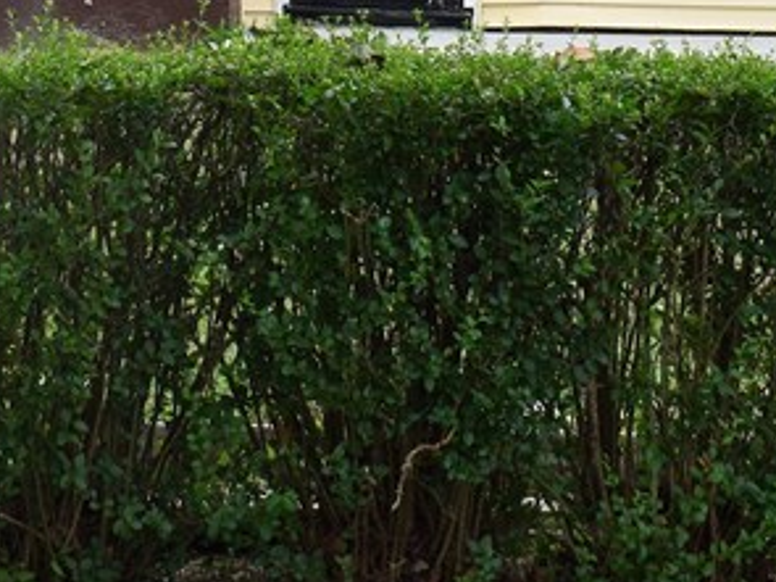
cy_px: -290
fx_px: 2975
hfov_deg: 14.9
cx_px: 342
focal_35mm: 133
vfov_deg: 10.8
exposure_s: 1/320
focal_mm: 25
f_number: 10
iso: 400
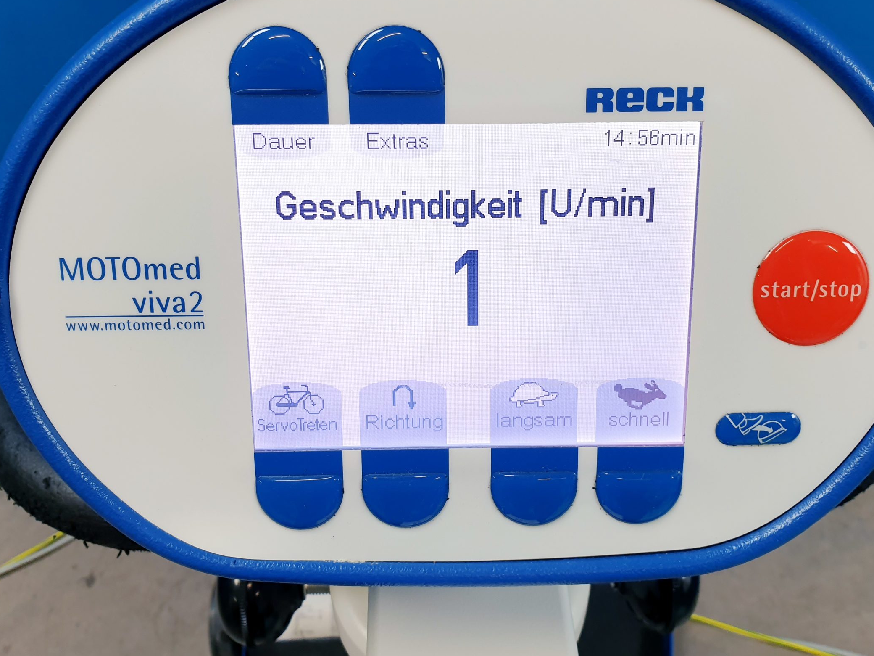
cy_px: 277
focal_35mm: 32
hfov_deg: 56.8
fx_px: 808
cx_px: 458
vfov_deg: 44.0
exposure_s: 1/50
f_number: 2.4
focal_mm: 4.3
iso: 64
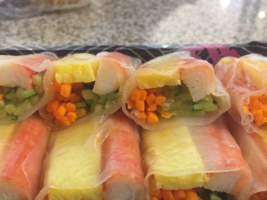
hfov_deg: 50.1
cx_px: 126
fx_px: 285
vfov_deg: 38.3
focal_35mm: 37
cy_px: 127
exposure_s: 1/10
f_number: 2.2
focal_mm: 4.15
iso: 100
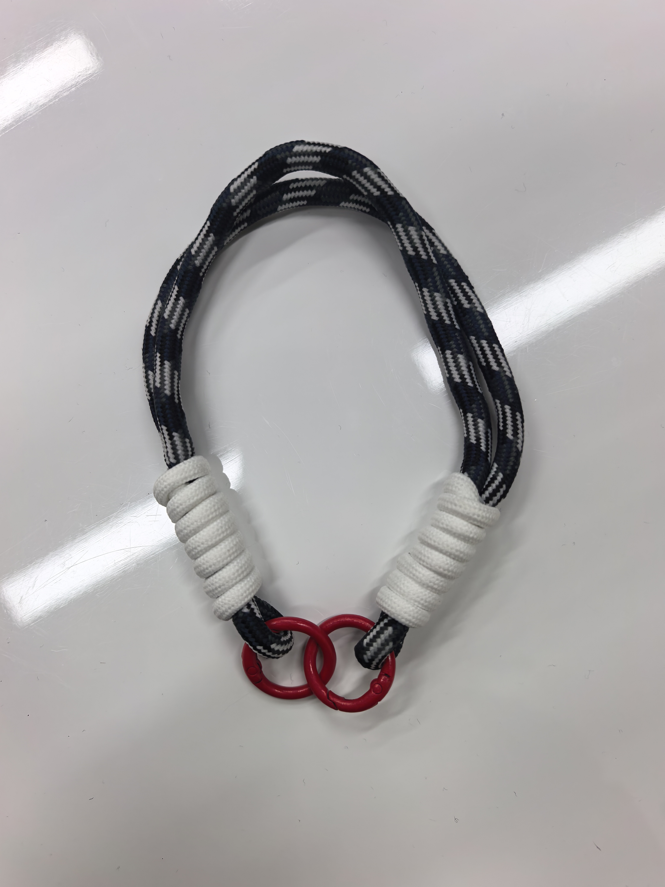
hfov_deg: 56.8
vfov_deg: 71.6
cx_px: 332
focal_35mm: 24
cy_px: 444
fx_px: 615
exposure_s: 1/253
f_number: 2
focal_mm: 8.5
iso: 50
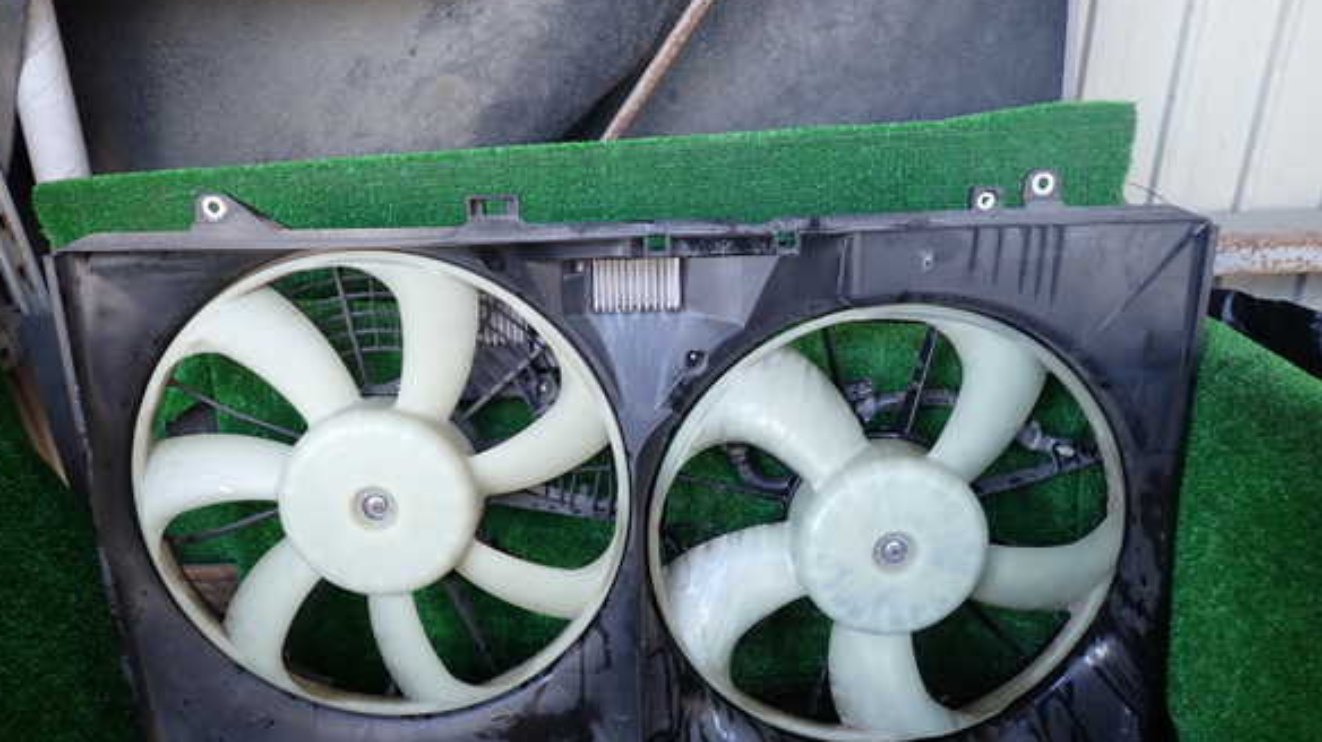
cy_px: 405
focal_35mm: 28
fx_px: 981
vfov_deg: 41.4
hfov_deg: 67.9
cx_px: 645
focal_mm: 4.5
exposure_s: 1/60
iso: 125
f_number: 2
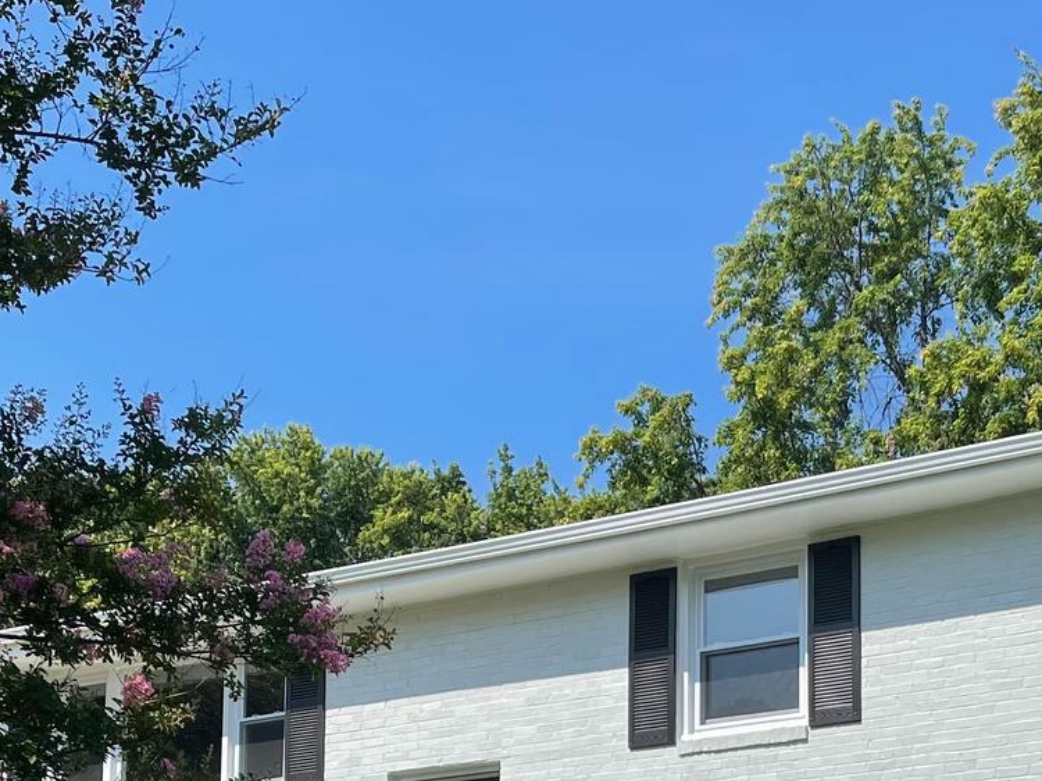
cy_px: 946
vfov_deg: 19.5
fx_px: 2137
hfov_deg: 27.3
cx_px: 661
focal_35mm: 71
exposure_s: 1/4525
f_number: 1.6
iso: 32
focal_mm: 5.1
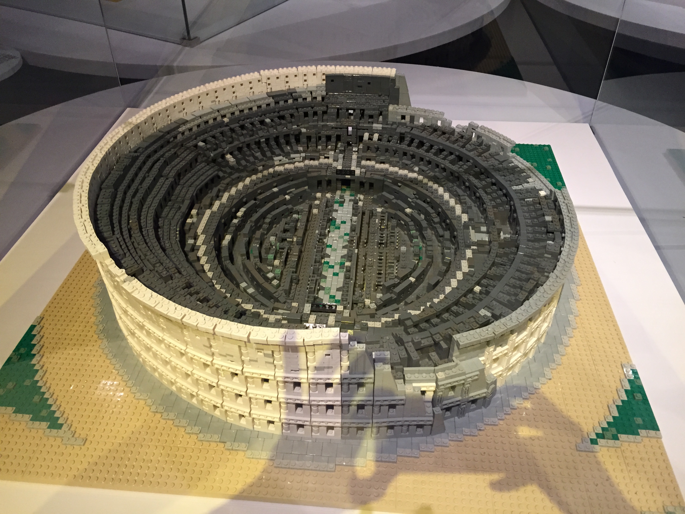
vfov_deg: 48.2
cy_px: 257
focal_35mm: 29
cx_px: 342
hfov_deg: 61.7
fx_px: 574
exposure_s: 1/30
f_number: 2.2
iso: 160
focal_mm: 4.15
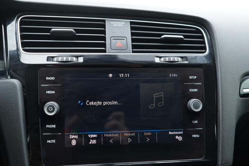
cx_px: 124
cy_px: 83
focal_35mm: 36
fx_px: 249
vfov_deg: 36.9
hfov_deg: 53.1
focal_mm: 24
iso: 400
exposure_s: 1/40
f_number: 2.8
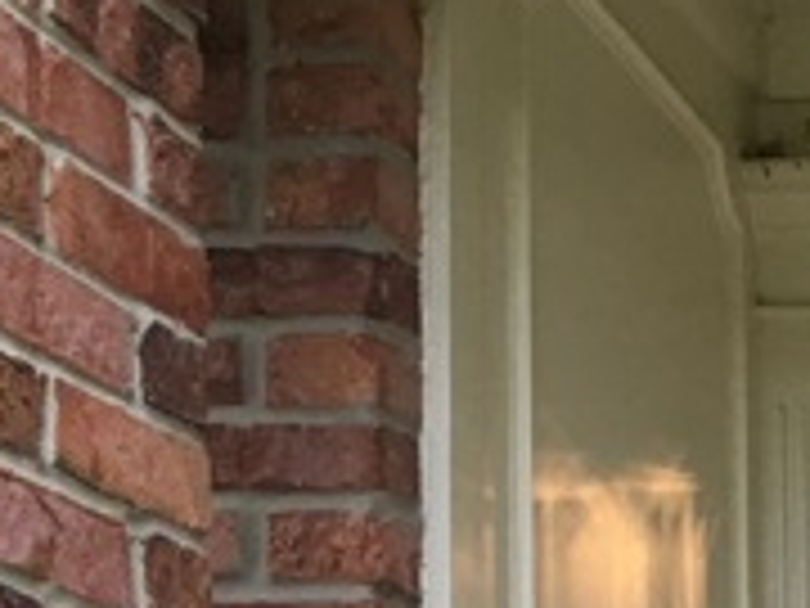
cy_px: 1045
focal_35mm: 129
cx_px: 1598
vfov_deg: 10.9
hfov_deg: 13.3
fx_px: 3019
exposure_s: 1/30
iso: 40
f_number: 2.2
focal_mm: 4.15
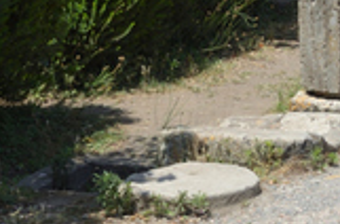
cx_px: 384
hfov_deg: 11.5
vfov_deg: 7.4
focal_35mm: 176
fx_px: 1657
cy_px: -219
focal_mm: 27
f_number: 7.1
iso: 100
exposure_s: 1/320
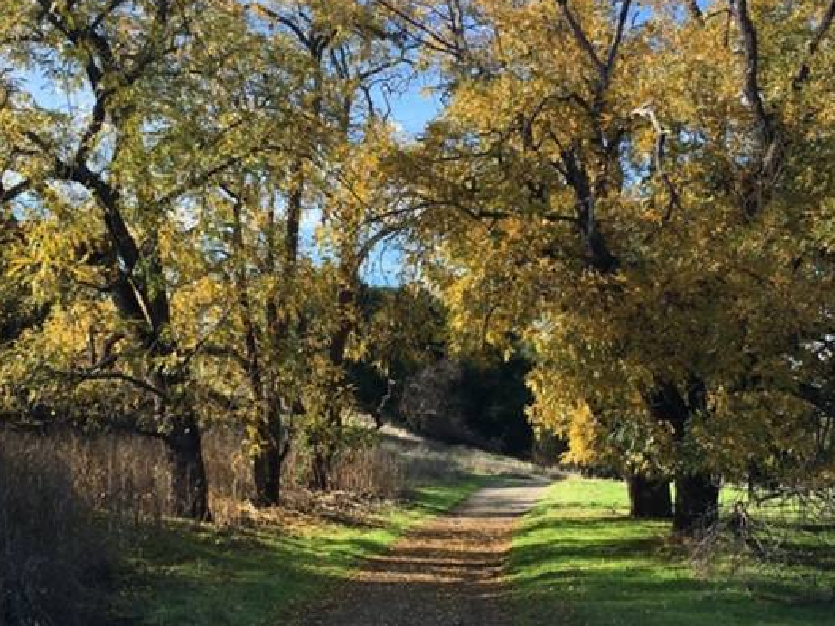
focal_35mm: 44
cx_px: 436
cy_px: 353
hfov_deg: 42.9
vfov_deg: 32.8
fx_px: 1061
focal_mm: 4.15
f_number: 2.2
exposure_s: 1/810
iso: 25
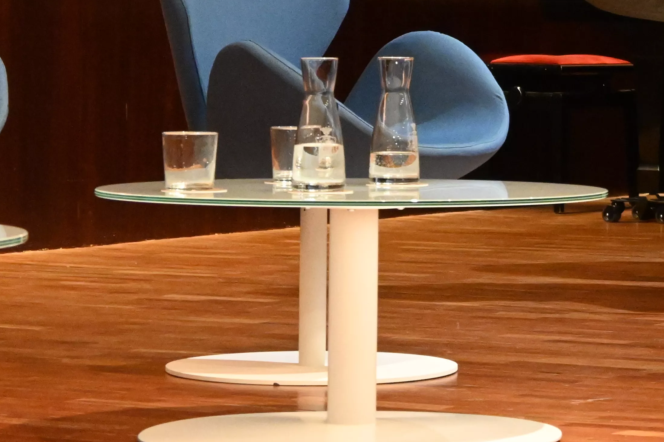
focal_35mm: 190
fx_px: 3504
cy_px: -113
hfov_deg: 10.6
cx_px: 793
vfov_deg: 7.2
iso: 6400
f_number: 6.3
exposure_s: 1/60
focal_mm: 50
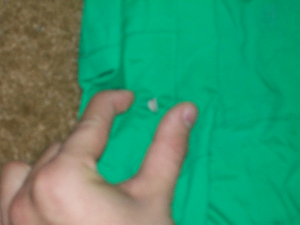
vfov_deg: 17.0
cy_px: 112
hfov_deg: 22.5
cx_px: 150
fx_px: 754
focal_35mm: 87
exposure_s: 1/109
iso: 140
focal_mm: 14.3
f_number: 4.3
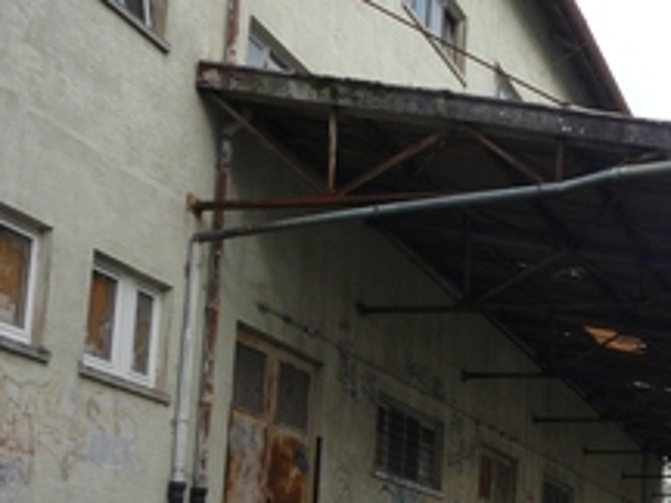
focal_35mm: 71
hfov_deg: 26.1
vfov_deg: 20.4
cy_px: 441
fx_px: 1376
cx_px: 659
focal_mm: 5.2
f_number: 4
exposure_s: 1/160
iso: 100
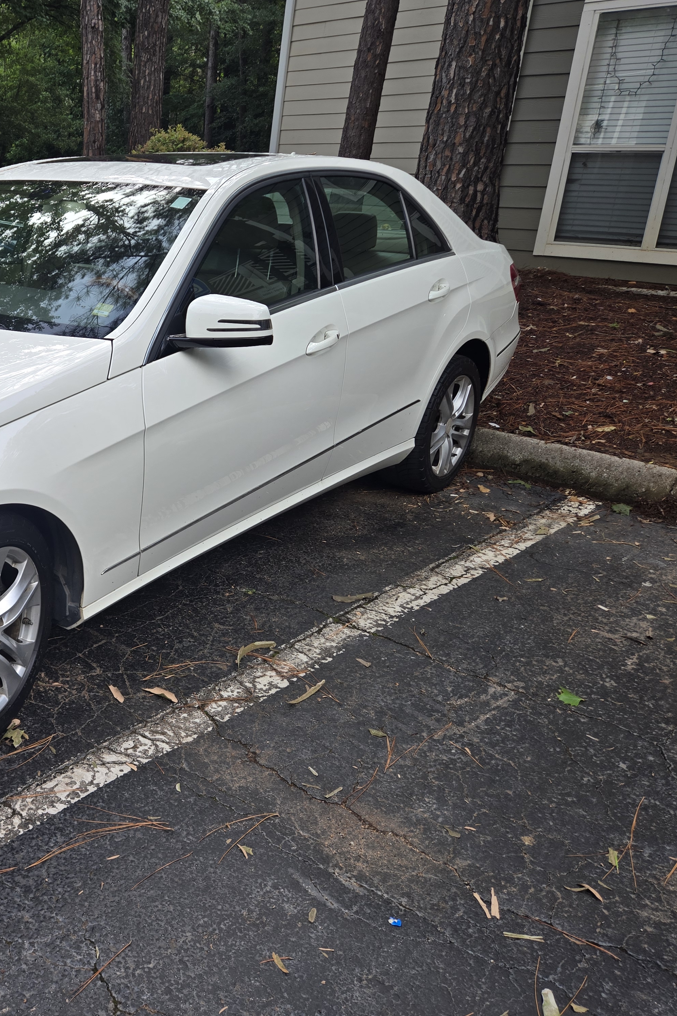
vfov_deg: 58.7
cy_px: 508
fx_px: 903
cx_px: 94
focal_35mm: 32
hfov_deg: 38.8
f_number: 1.8
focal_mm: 5.4
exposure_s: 1/192
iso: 25
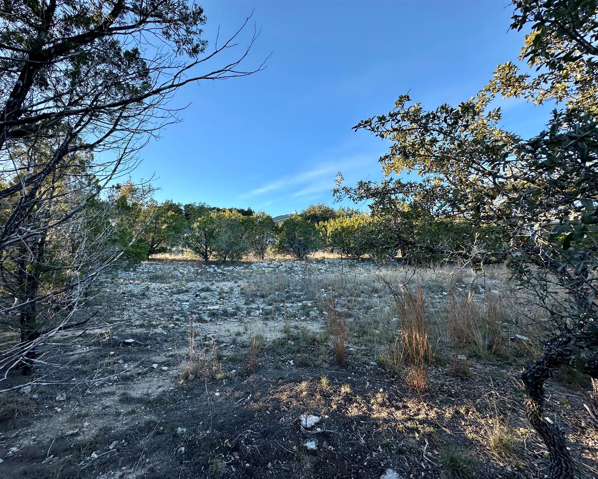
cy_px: 246
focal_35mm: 15
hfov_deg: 96.6
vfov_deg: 84.0
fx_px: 265
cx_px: 276
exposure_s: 1/500
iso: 40
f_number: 2.2
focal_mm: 2.22
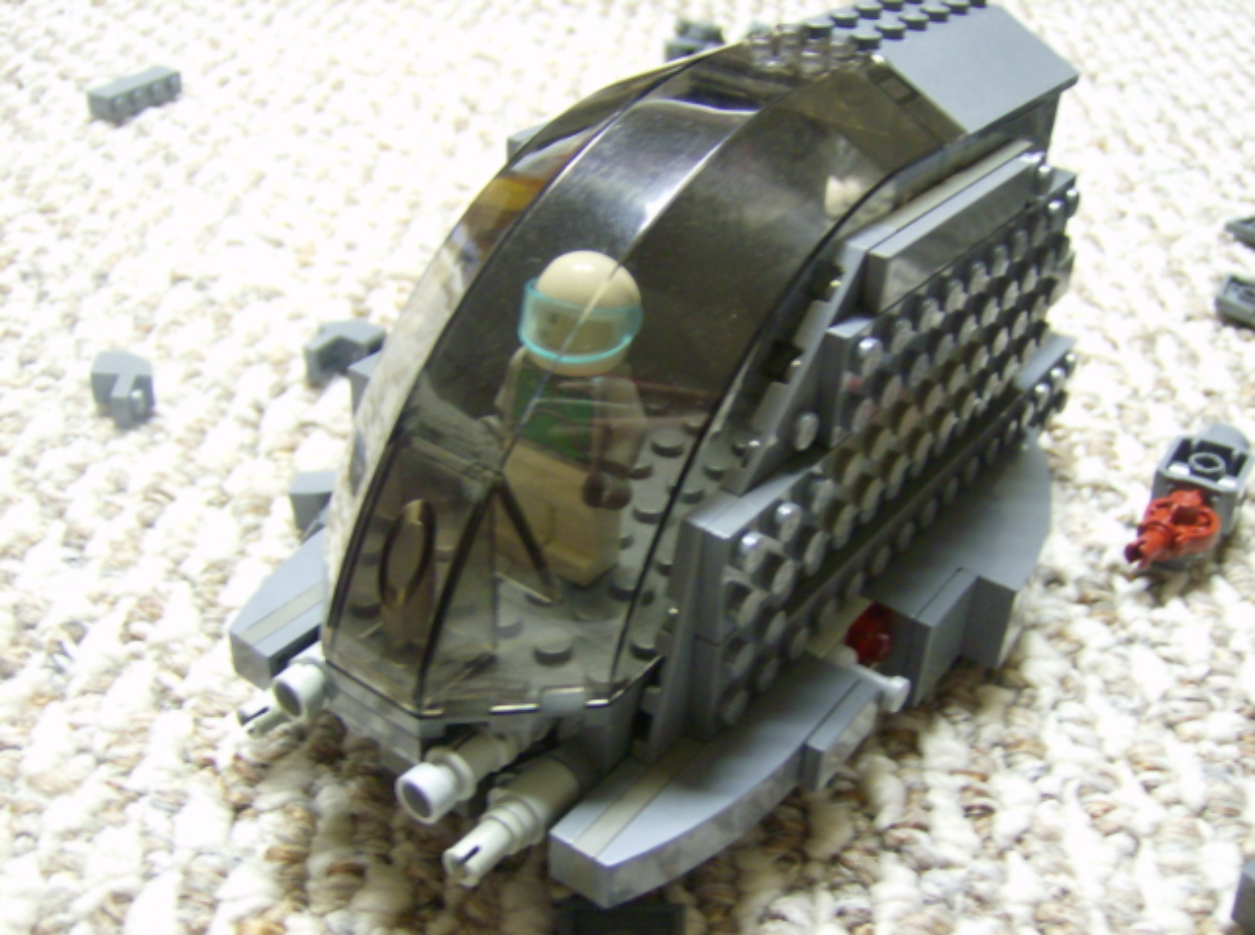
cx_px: 628
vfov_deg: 39.5
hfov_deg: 51.5
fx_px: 1302
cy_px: 468
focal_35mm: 36
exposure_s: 1/3.48
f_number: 2.8
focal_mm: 6
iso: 200
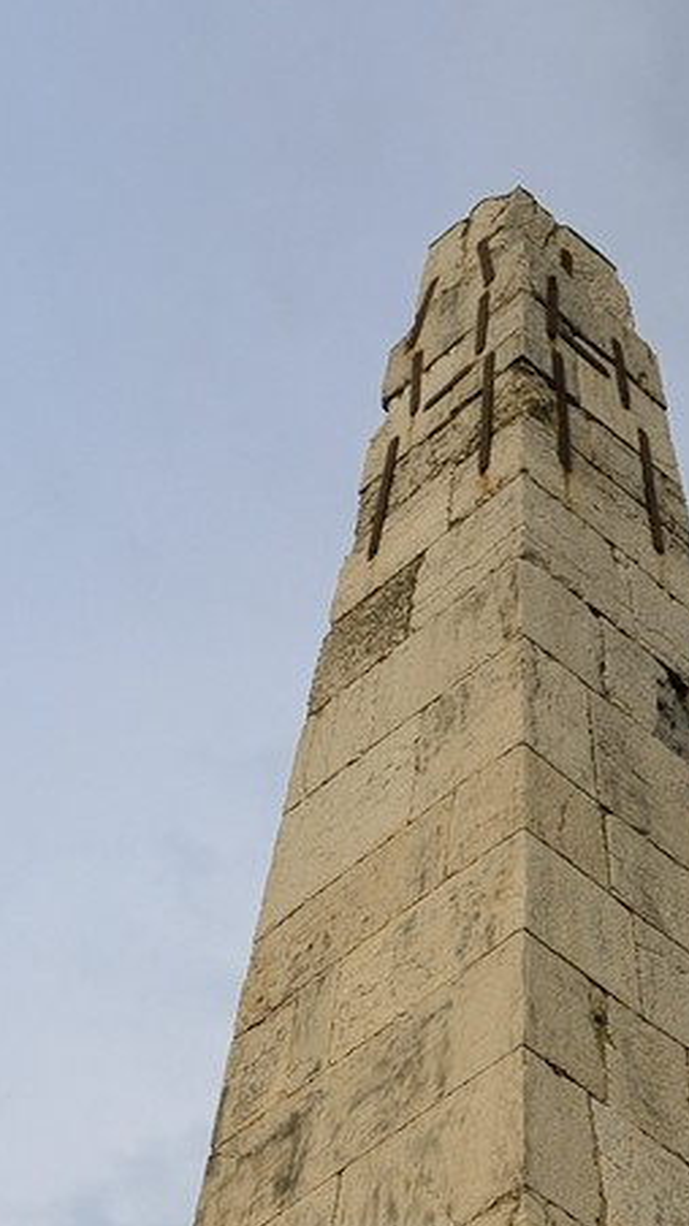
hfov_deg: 9.6
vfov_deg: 15.2
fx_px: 4095
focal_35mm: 126
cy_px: 2075
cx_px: 391
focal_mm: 34
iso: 200
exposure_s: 1/250
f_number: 10
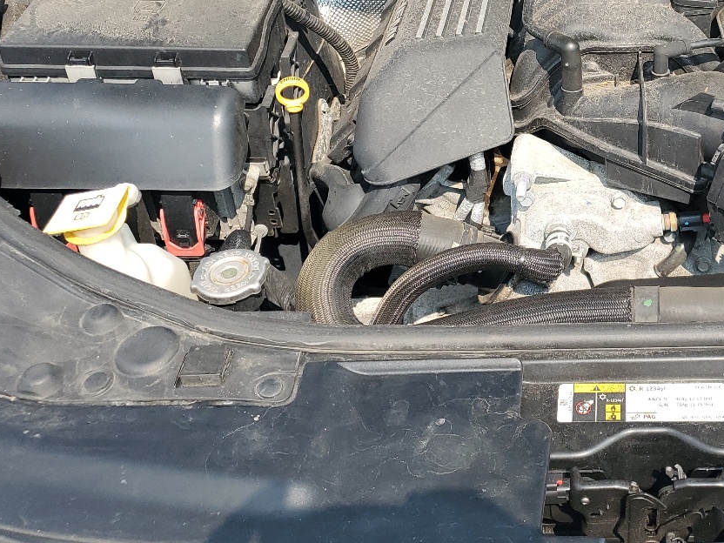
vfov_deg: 28.7
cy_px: 132
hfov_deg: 35.9
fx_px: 1046
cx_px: 649
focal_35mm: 50
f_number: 1.5
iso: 50
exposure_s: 1/1250
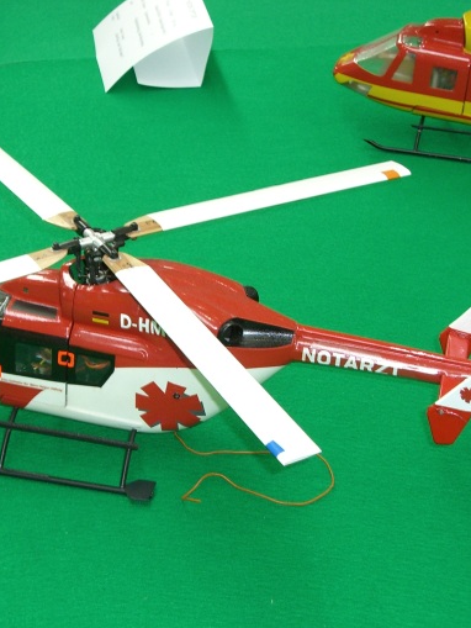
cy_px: 345
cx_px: 185
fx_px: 1469
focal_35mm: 81
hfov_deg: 18.2
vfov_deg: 24.1
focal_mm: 9
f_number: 3.3
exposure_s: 1/60
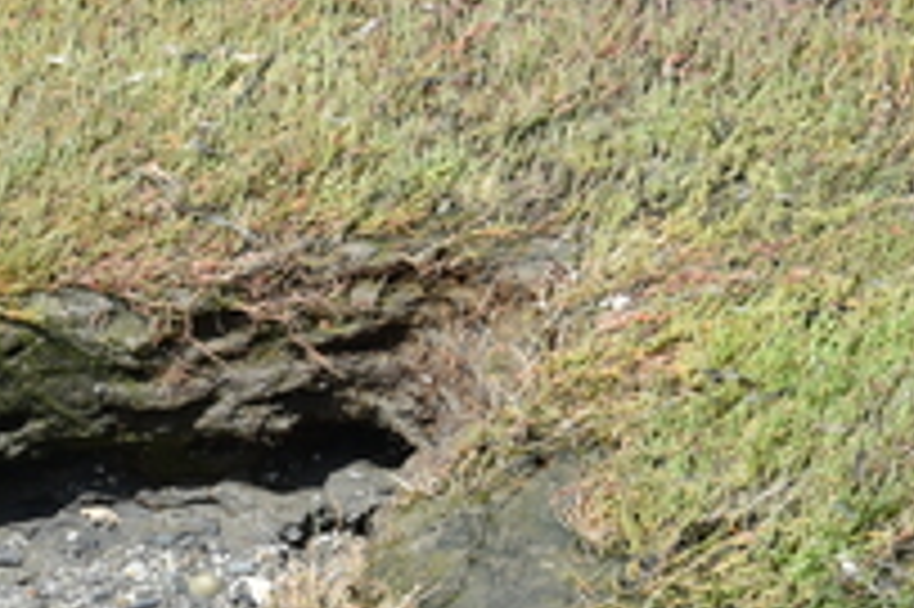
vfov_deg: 2.1
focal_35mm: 663
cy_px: 27
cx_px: 126
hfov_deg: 3.1
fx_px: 16819
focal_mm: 105
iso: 100
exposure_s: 1/250
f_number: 7.1
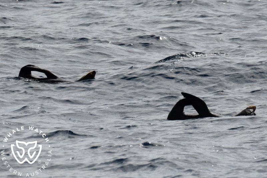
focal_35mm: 900
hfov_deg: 2.3
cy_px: 89
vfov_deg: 1.5
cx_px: 134
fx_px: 6673
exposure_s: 1/2000
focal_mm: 600
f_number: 8
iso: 280
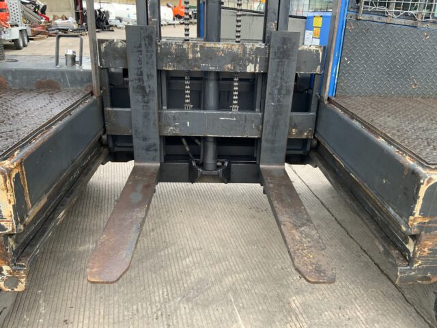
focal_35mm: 29
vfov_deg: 48.2
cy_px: 164
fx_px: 366
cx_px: 218
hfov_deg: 61.7
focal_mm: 3
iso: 32
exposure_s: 1/122
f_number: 1.8
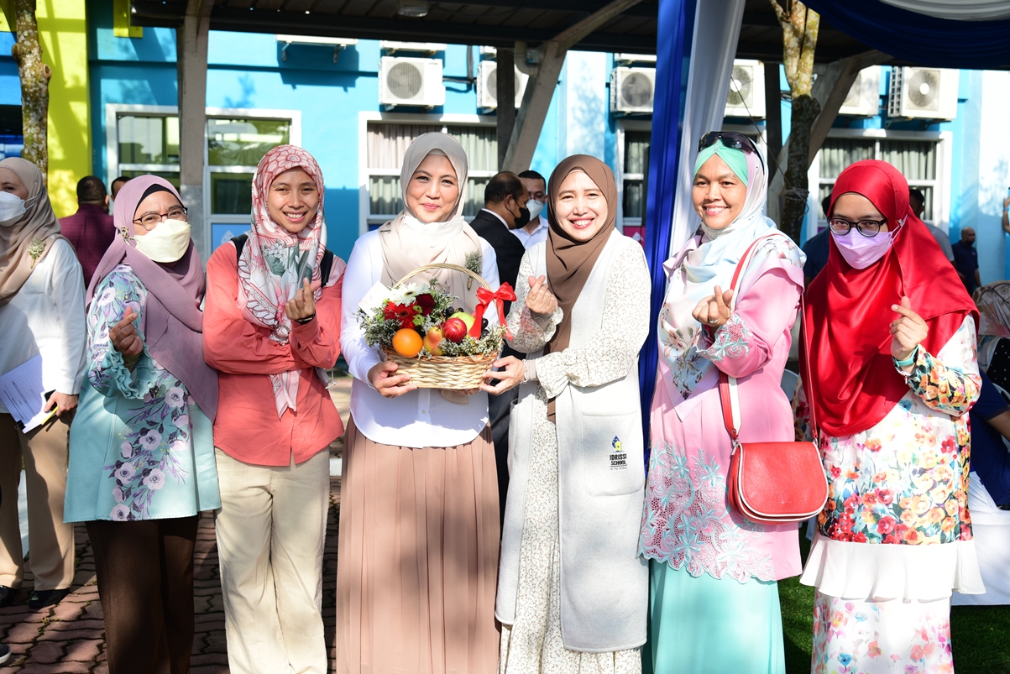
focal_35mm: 40
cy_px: 337
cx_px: 505
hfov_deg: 48.4
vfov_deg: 33.4
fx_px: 1123
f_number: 5.6
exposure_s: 1/200
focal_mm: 40
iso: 100
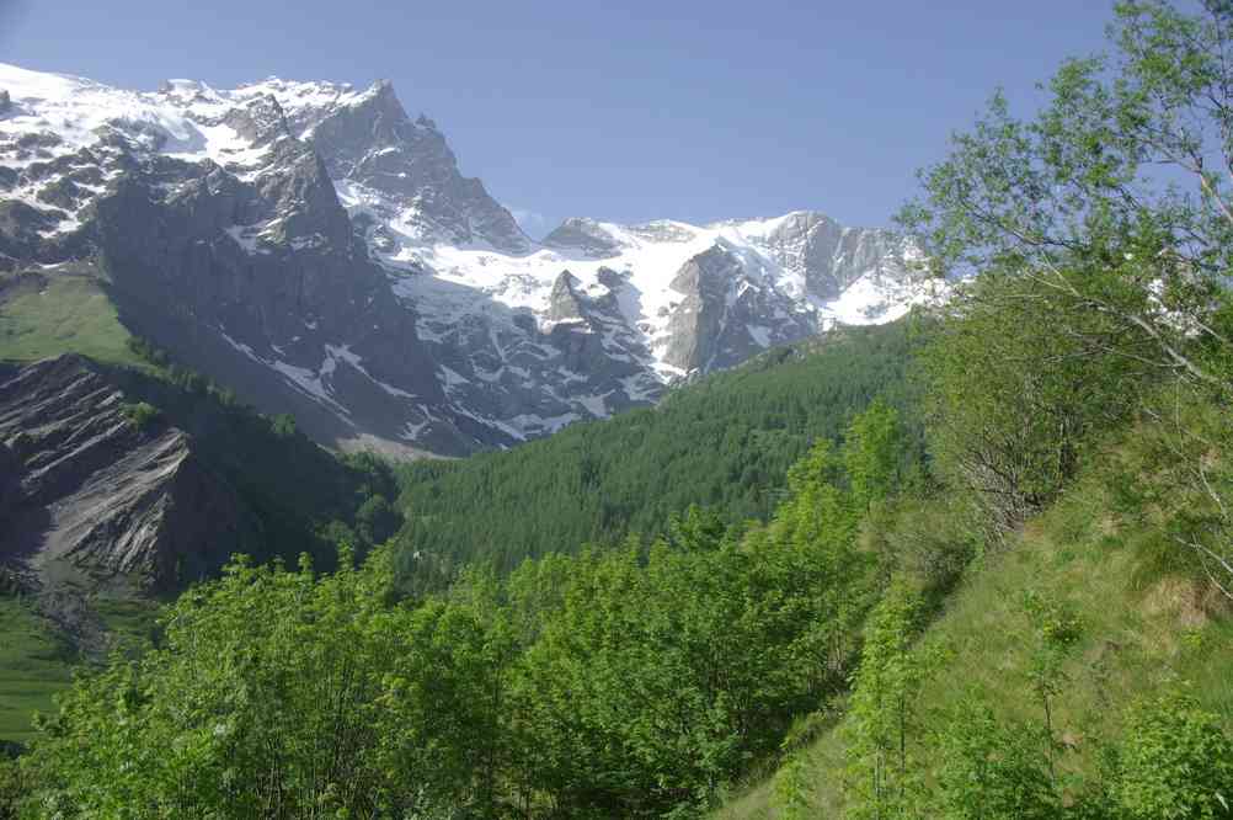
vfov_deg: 38.1
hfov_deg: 54.9
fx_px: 1186
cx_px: 616
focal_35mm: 35
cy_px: 410
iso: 100
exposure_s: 1/180
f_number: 6.7
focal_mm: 23.1
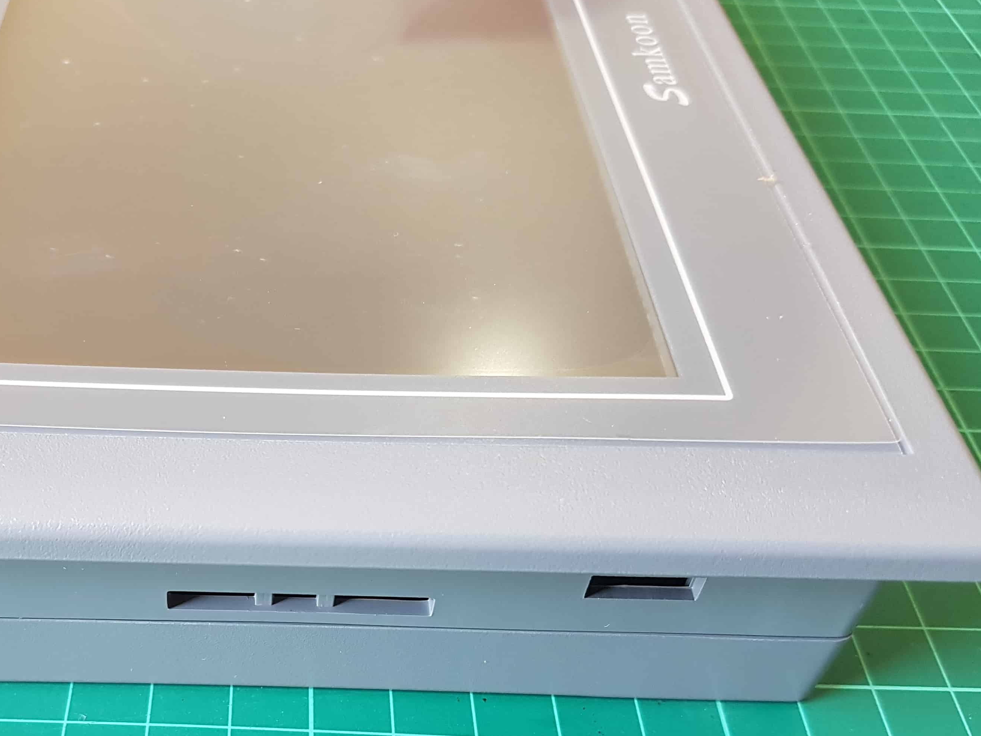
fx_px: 1134
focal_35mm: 40
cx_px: 283
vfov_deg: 35.2
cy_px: 550
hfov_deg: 45.6
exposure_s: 1/50
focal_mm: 4.2
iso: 200
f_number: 1.7
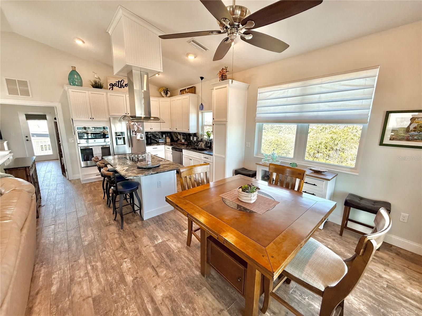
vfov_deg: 85.7
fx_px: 171
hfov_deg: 102.1
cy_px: 158
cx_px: 211
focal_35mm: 14
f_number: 2.2
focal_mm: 2.22
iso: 125
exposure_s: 1/120
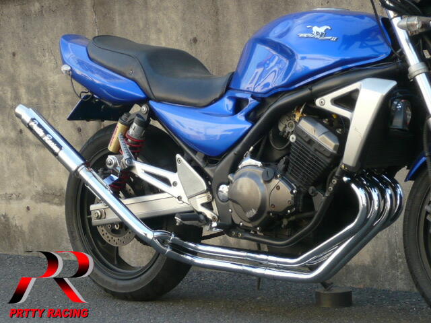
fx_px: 1183
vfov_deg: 15.6
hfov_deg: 20.7
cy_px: 162
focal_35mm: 95
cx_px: 216
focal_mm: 10.3
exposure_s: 1/100
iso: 100
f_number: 4.3
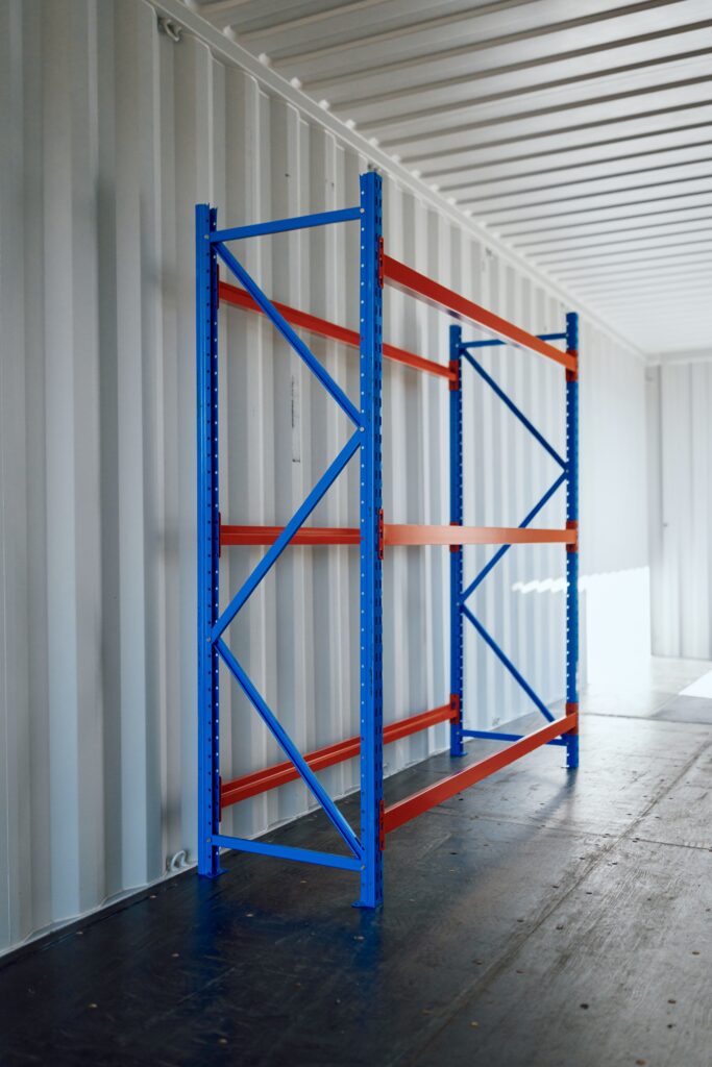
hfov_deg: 37.9
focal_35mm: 35
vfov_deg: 54.4
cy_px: 534
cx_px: 356
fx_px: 1038
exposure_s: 1/1600
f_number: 1.6
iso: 500
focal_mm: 35
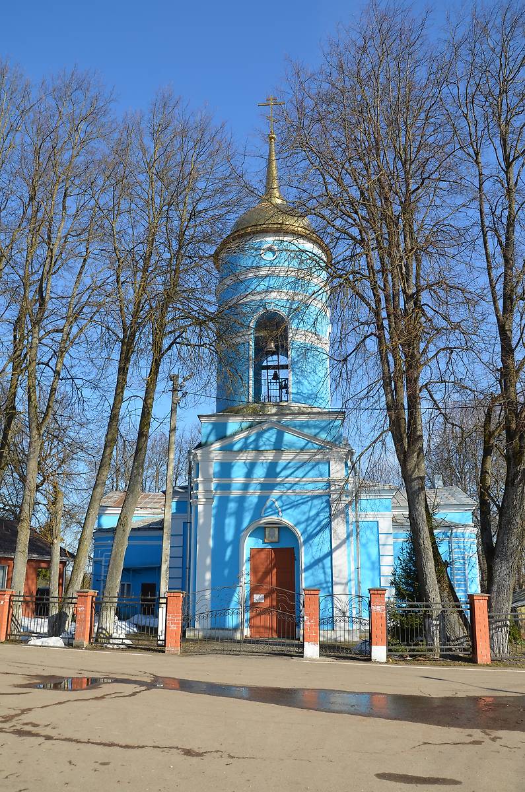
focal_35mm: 27
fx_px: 593
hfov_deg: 47.7
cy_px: 396
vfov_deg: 67.5
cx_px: 262
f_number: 8
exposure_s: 1/250
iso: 110
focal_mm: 18
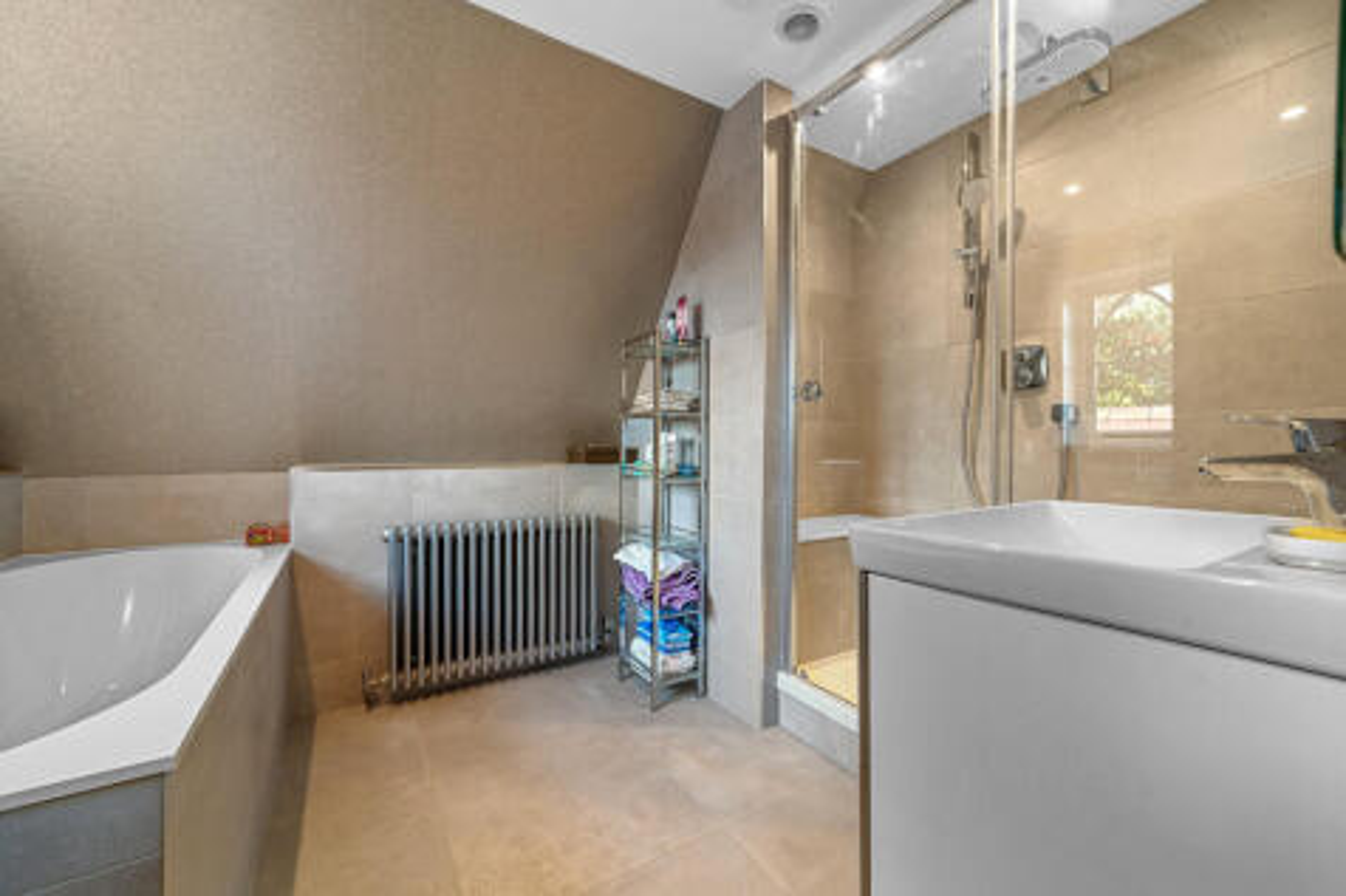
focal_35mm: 14
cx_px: 673
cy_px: 448
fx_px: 523
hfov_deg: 104.3
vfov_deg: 81.2
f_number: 8
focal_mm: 14
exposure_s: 1/1.67
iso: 400
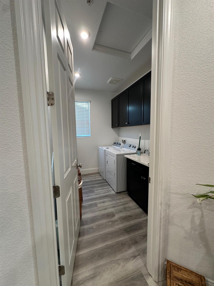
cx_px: 107
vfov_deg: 102.1
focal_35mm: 14
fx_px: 115
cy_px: 143
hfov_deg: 85.7
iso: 160
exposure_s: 1/60
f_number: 2.2
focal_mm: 2.22
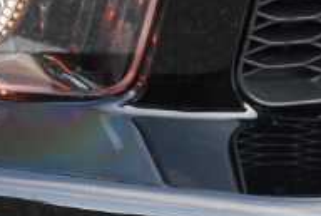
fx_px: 2008
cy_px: 111
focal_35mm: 225
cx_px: 150
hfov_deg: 9.1
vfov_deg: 6.1
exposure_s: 1/60
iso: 200
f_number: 5.3
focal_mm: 45
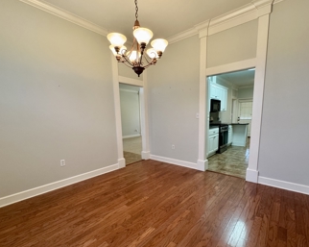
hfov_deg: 89.7
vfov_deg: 76.5
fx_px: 155
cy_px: 140
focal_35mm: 17
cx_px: 160
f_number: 2.2
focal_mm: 2.22
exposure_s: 1/60
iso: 200
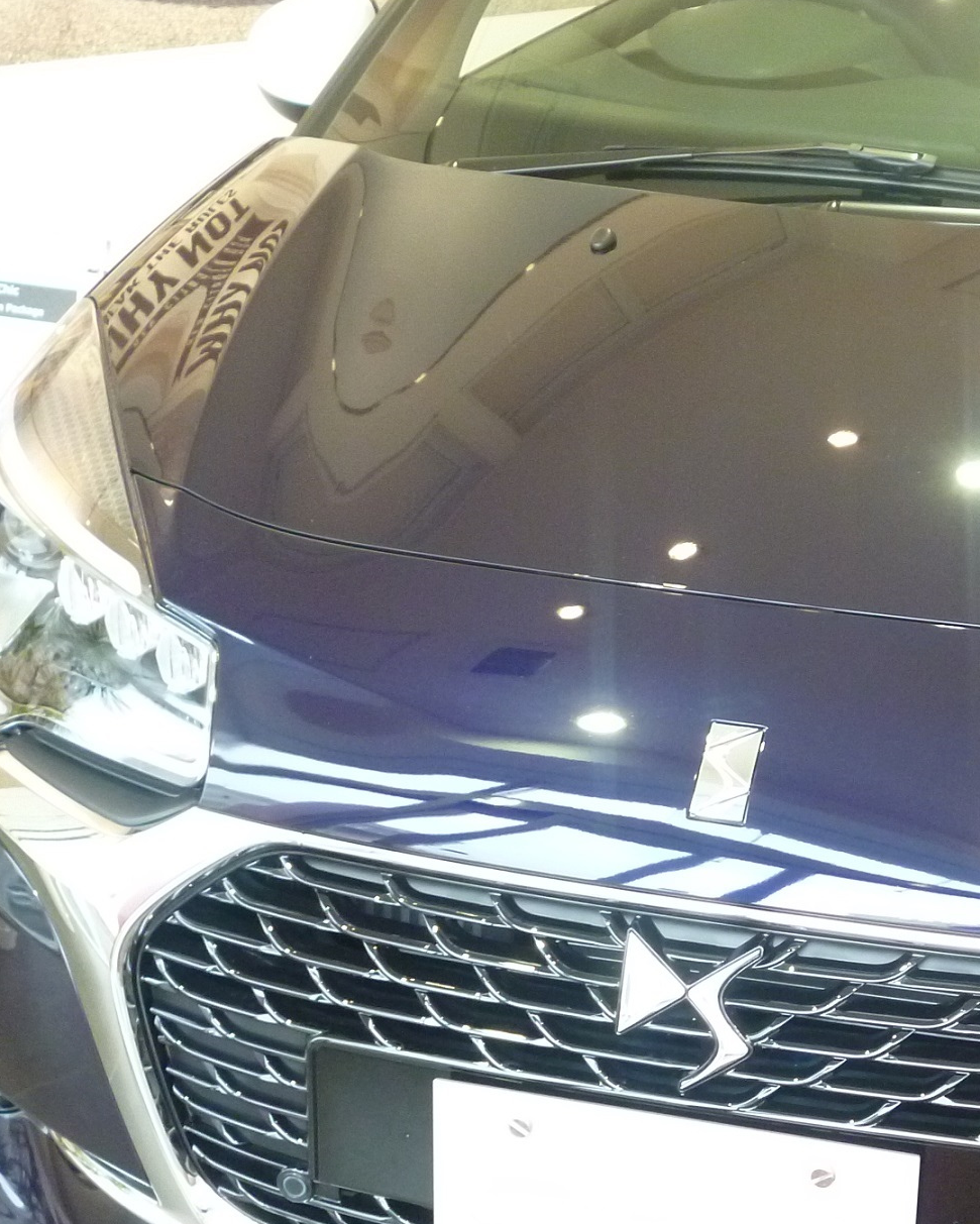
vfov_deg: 25.0
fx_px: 2754
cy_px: 797
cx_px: 917
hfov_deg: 19.7
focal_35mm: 76
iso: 400
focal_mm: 7.3
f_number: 3.7
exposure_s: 1/20
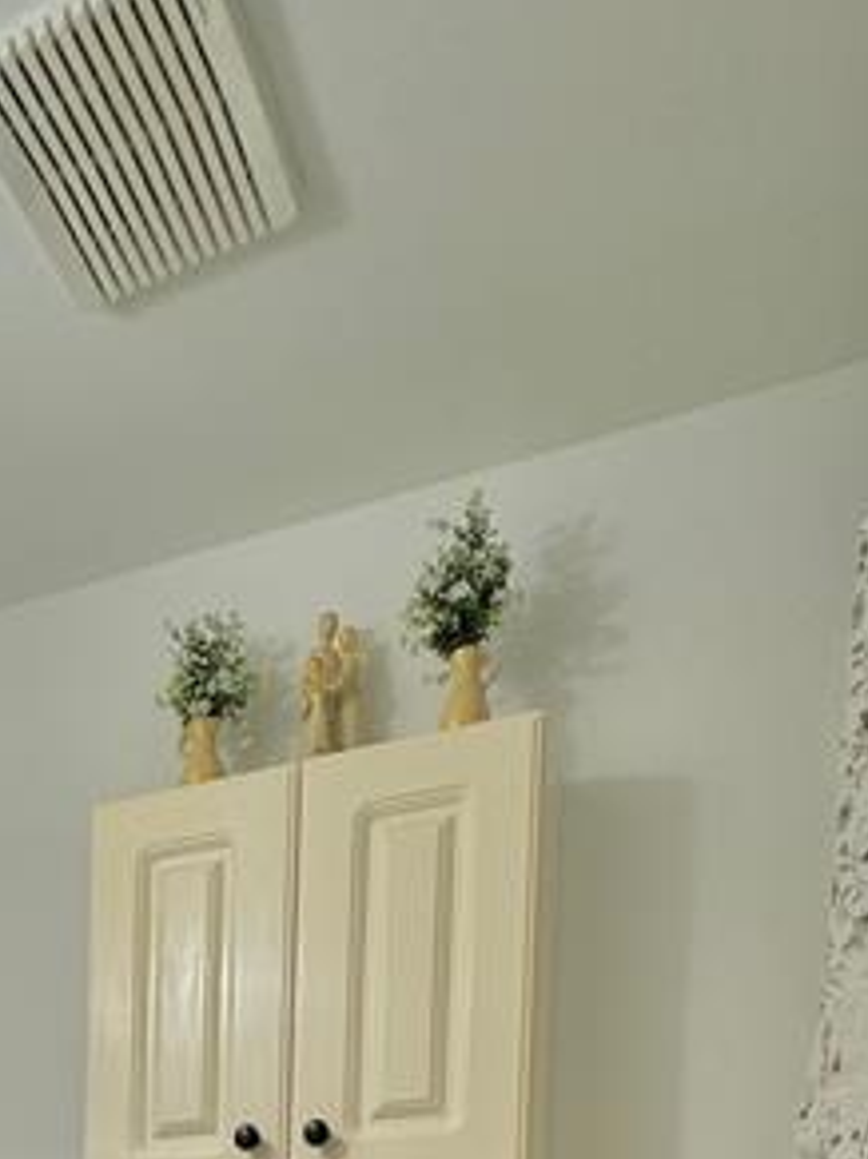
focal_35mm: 37
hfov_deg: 36.7
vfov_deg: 35.4
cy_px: 1486
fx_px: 1238
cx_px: 119
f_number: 2.2
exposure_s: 1/60
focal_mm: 2.22
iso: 160
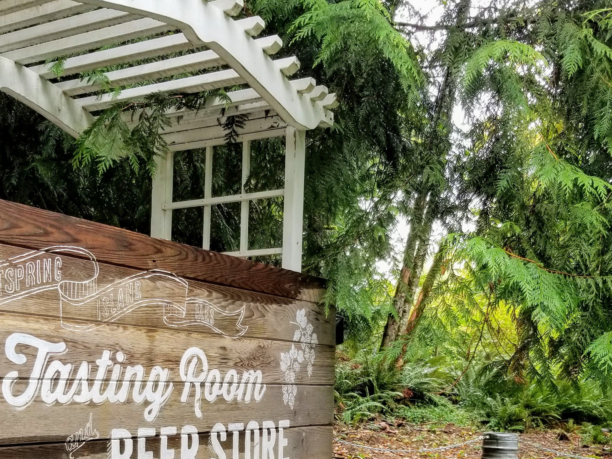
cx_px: 288
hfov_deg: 38.9
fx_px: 866
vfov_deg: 28.3
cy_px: 429
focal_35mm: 49
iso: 64
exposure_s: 1/50
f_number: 1.7
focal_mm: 4.25
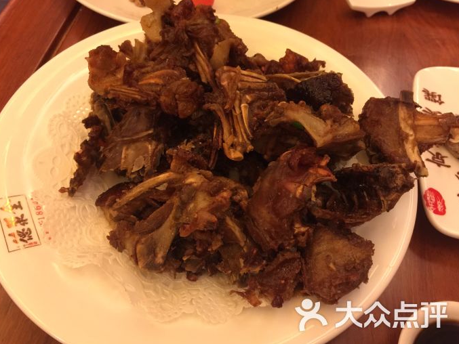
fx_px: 398
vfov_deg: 46.8
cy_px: 172
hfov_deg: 60.0
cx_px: 228
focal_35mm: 30
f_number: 2.2
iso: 125
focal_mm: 4.15
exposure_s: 1/8
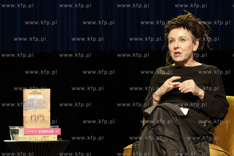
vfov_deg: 9.6
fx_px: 929
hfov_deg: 14.4
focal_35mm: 143
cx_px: 120
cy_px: 80
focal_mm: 92
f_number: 5.6
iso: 3200
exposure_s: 1/80
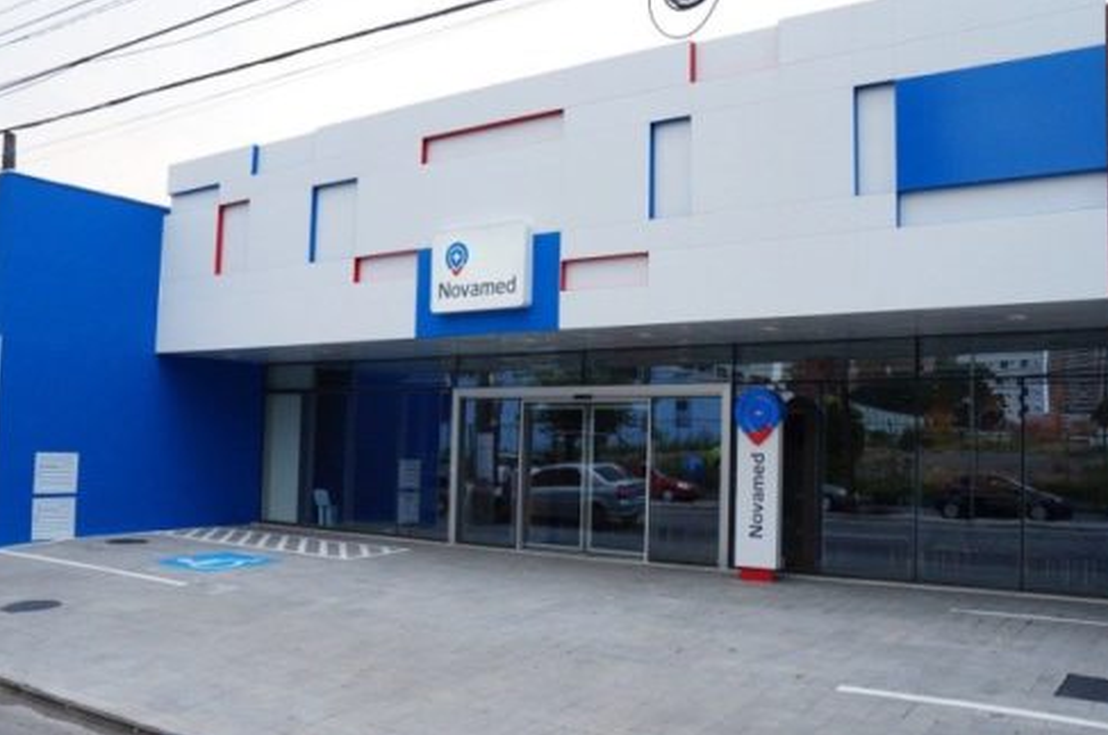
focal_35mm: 32
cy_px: 388
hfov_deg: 58.8
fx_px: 983
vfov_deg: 41.0
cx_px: 569
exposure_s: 1/2000
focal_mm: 20
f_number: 4.5
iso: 1600
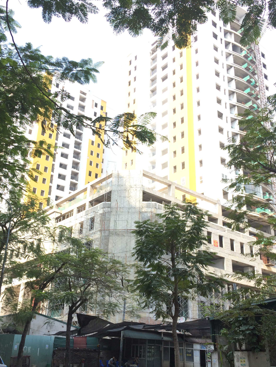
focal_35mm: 35
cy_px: 197
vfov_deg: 52.6
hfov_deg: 40.7
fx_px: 372
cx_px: 126
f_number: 2.2
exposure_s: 1/456
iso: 32
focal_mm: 4.12
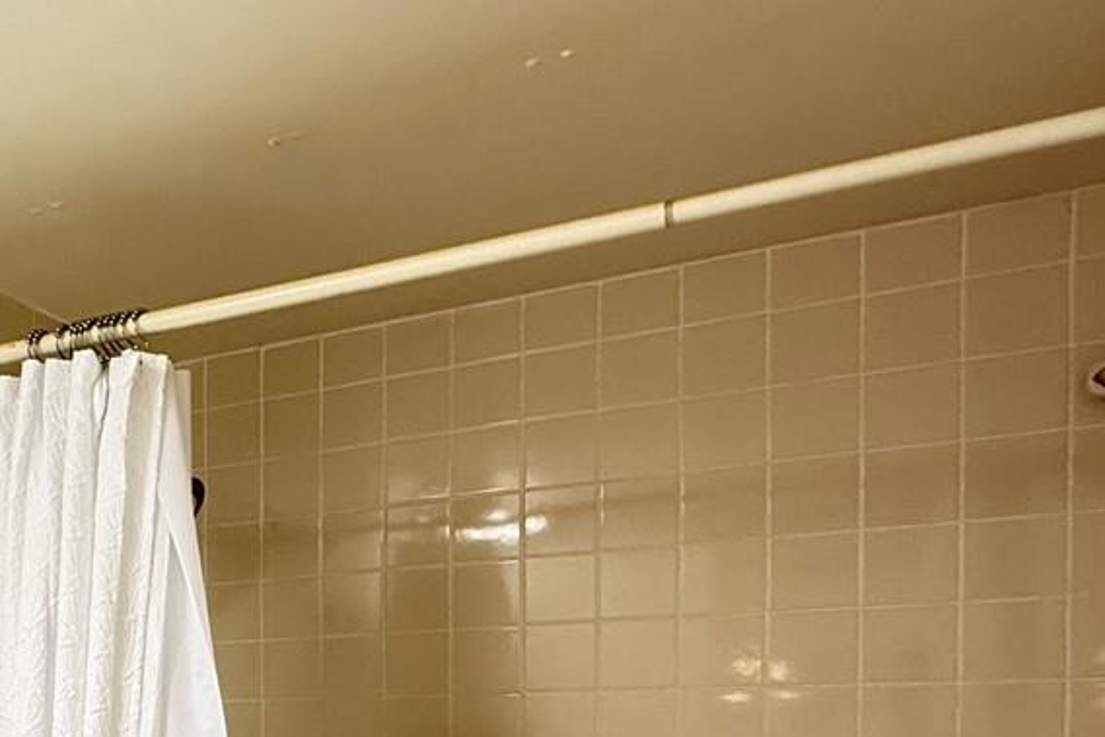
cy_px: 762
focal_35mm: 41
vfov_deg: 30.1
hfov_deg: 40.0
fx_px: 1259
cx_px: -62
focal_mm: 2.22
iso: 400
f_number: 2.2
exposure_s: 1/60
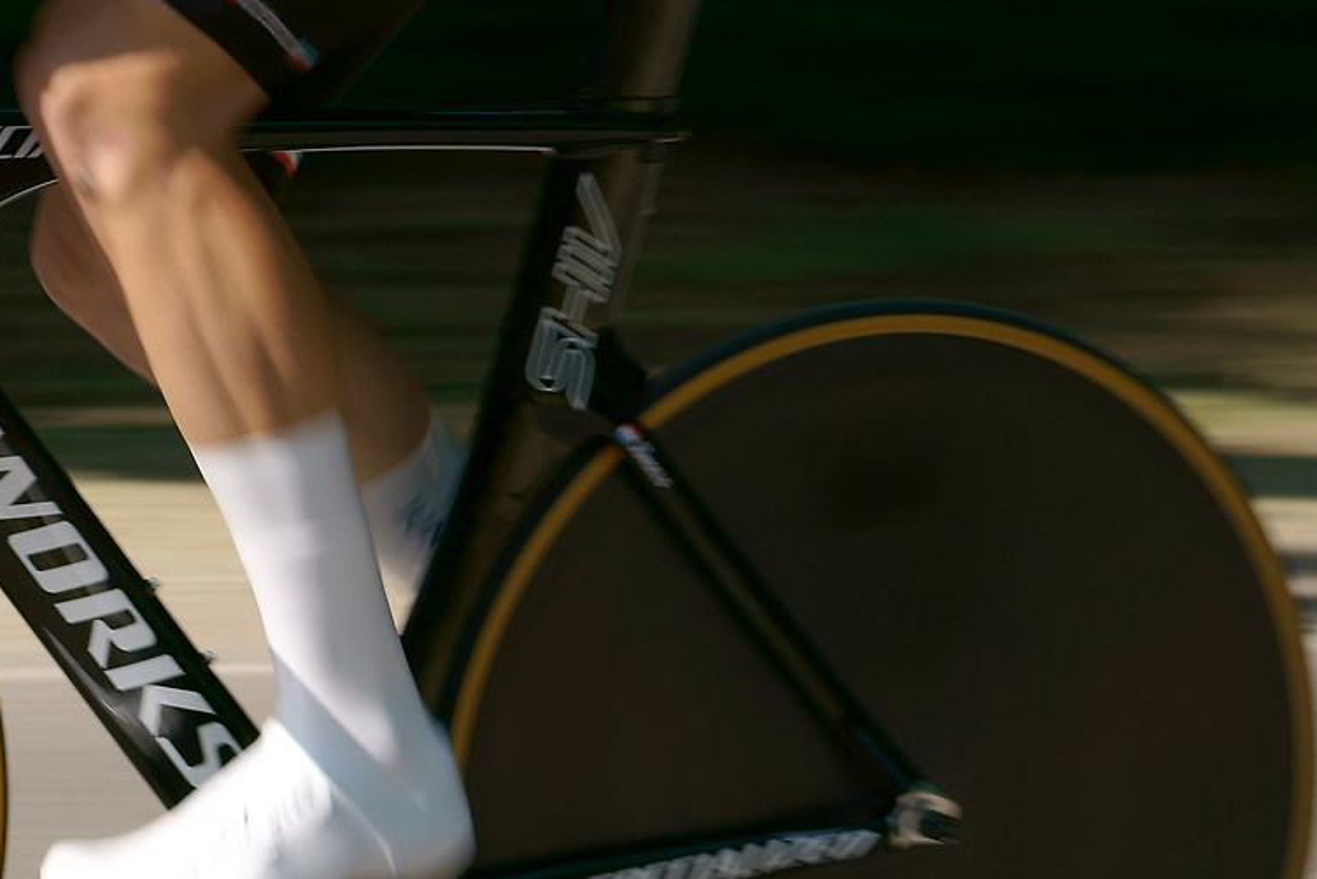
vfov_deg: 4.3
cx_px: -681
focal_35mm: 319
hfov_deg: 6.4
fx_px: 11674
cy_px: 210
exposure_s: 1/100
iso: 100
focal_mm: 100
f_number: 11
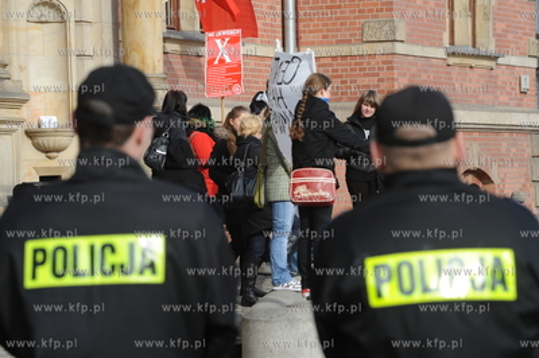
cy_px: 179
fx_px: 2693
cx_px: 270
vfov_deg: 7.6
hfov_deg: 11.4
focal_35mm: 180
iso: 400
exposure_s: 1/400
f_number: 10
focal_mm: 180
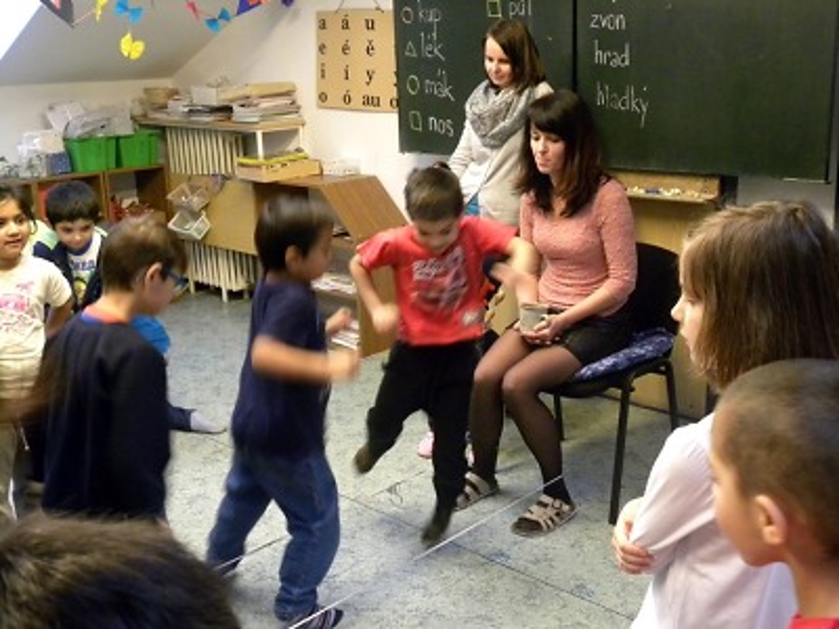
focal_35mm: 37
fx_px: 897
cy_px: 314
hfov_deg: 50.1
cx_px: 420
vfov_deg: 38.7
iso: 400
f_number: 3.2
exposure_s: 1/39.5
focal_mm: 6.6
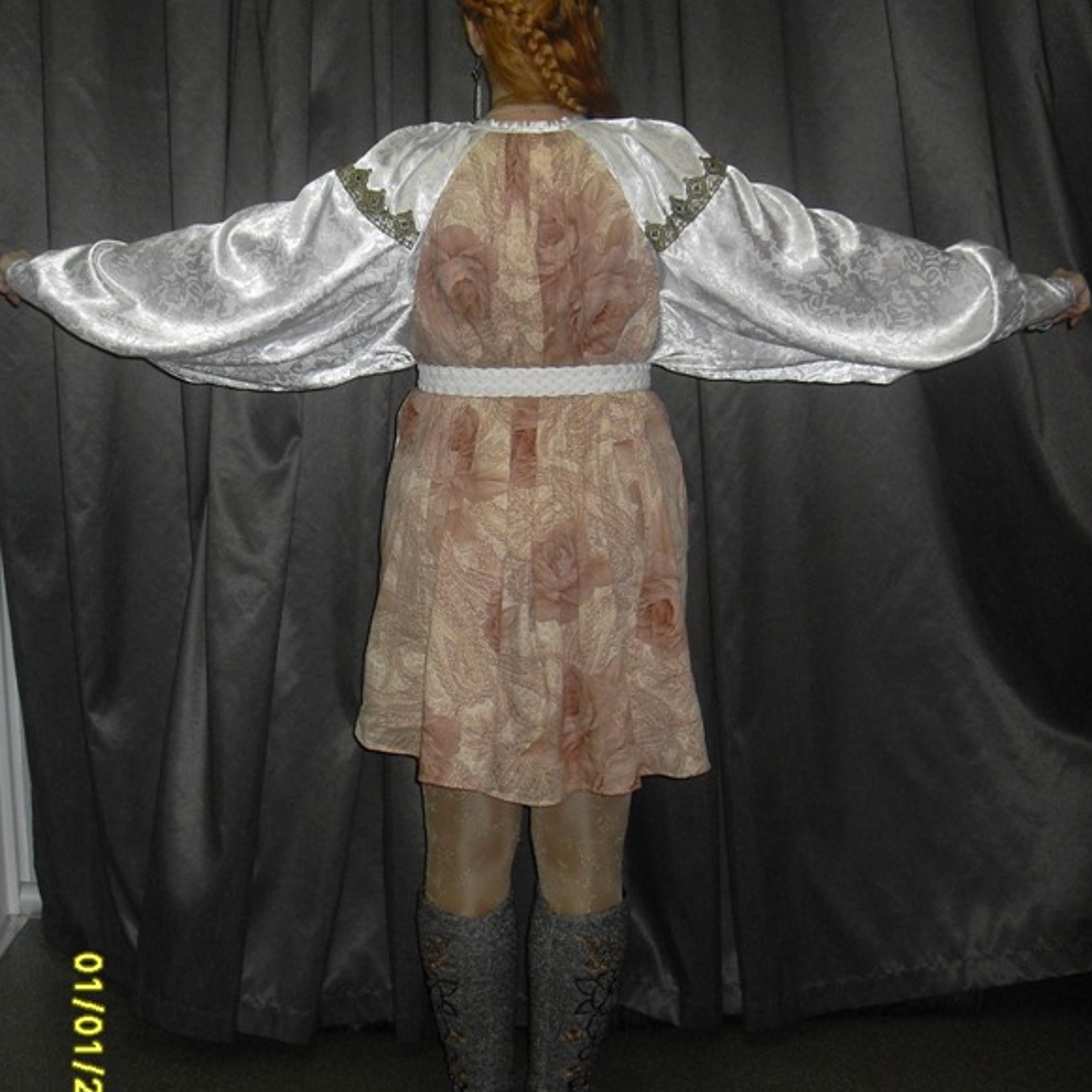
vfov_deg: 37.5
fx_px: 1606
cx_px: 541
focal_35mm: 45
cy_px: 500
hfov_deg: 37.6
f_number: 2.8
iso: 100
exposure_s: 1/45
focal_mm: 6.3
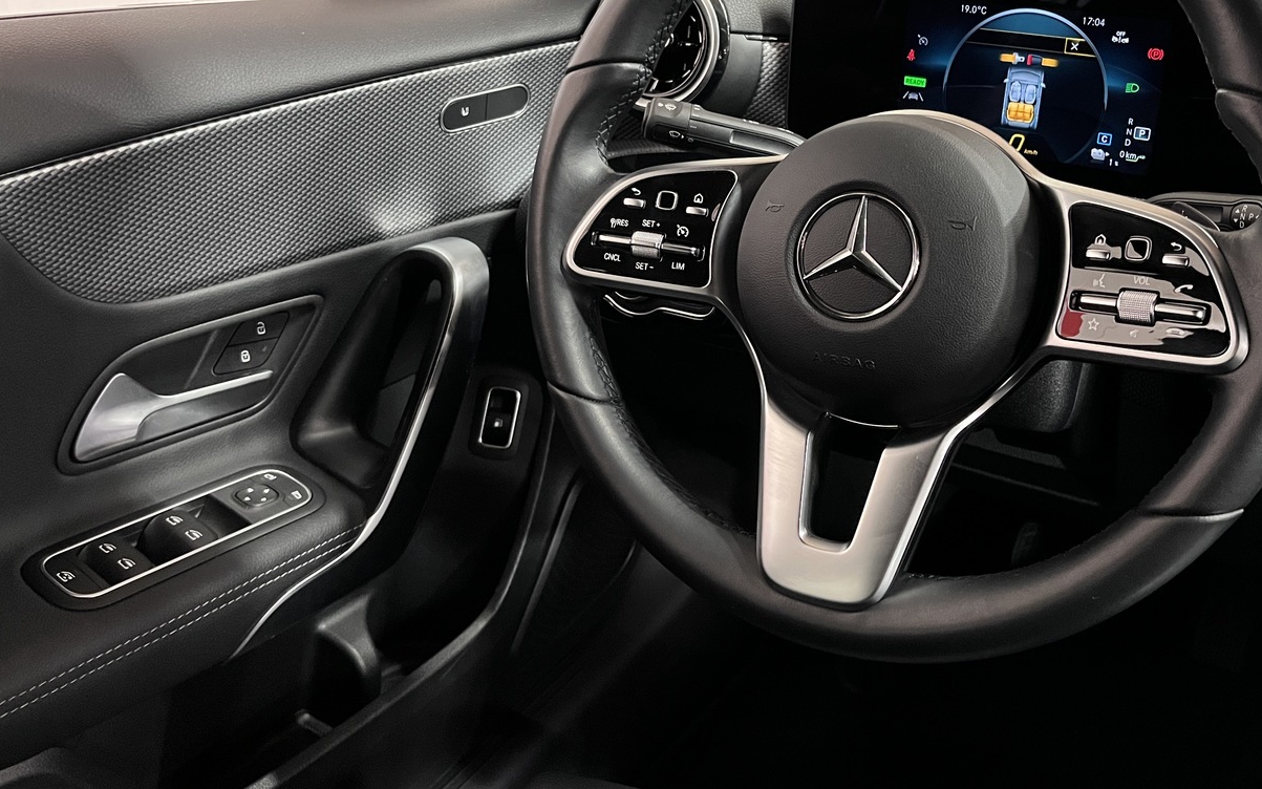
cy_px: 263
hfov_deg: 57.8
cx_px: 743
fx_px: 1135
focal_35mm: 33
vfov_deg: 37.9
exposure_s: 1/33
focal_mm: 5.1
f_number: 1.6
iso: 640
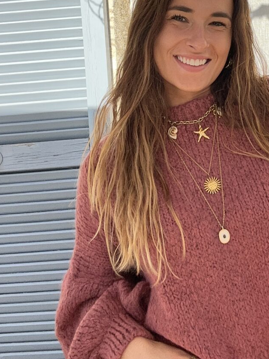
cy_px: 57
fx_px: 570
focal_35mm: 55
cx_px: 224
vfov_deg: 33.6
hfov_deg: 26.0
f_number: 1.9
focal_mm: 2.69
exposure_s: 1/711
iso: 25
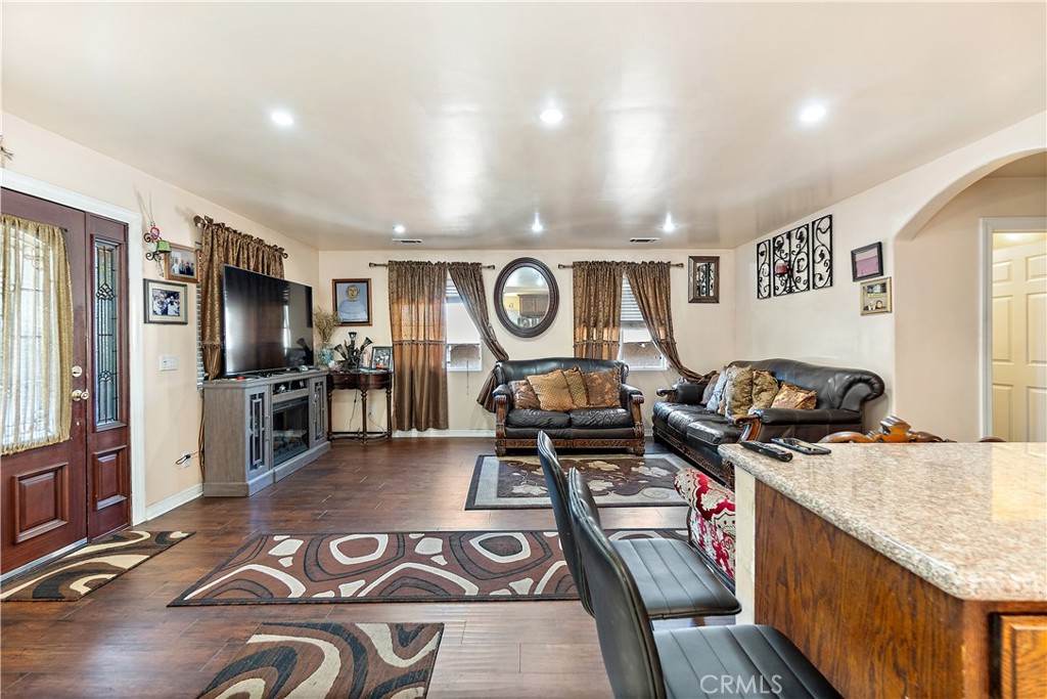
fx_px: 436
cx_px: 524
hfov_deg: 100.4
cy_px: 350
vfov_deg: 77.3
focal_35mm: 15
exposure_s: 1/5
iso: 320
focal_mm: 10
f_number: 4
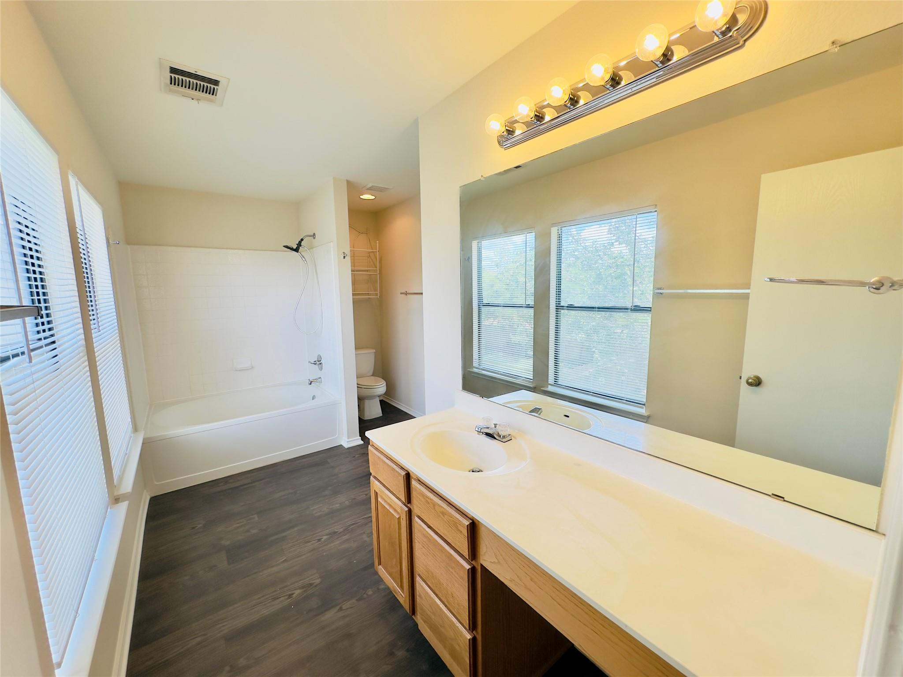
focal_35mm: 14
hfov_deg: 102.1
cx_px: 452
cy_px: 338
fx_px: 365
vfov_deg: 85.7
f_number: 2.2
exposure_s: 1/154
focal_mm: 2.22
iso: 40
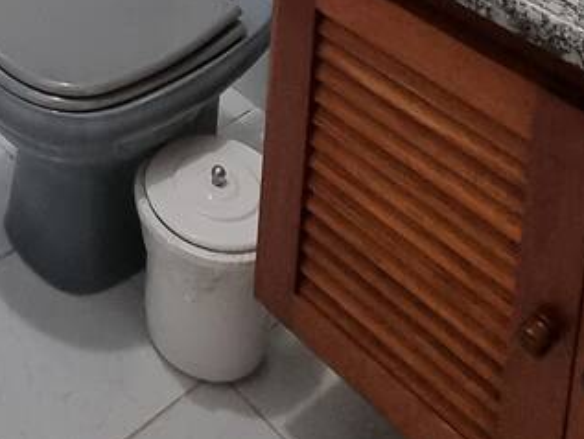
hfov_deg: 29.8
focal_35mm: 59
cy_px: -457
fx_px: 996
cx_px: -39
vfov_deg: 17.3
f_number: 2.2
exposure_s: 1/40
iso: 400
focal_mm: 2.2
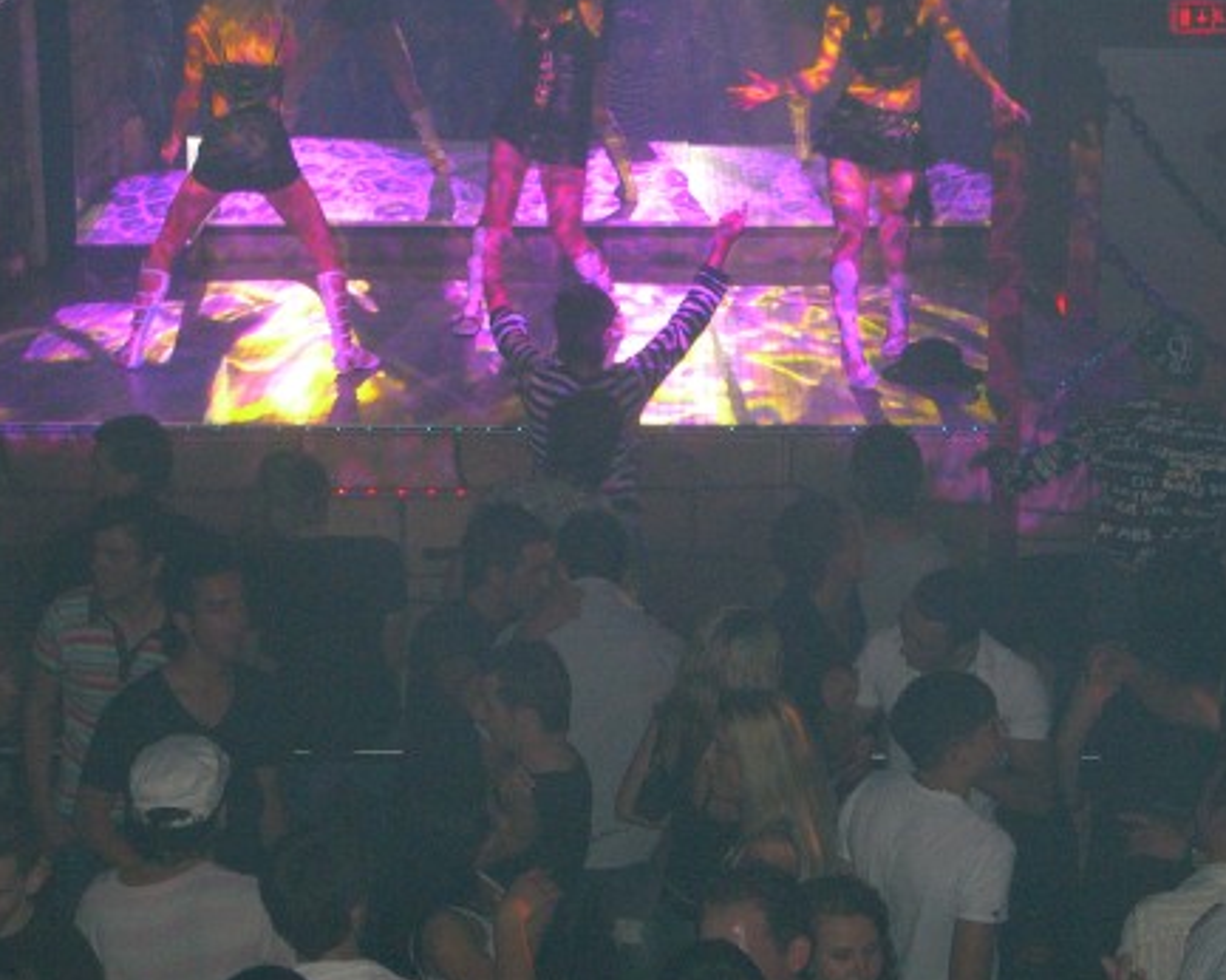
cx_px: 637
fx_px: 3337
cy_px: 382
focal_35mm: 92
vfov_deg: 16.7
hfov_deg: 20.8
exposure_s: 1/60
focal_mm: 14.2
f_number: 4
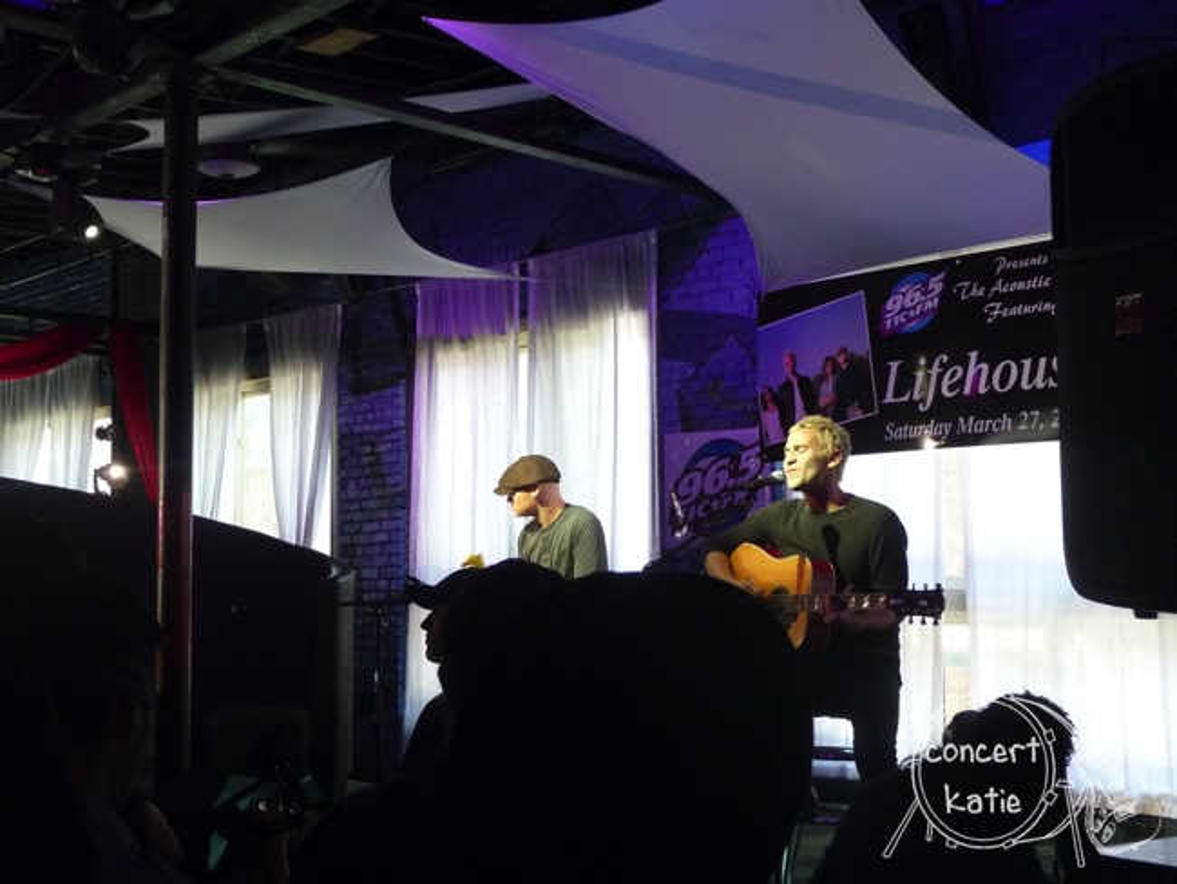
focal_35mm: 48
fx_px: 1633
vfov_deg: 30.3
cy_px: 442
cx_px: 588
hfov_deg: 39.6
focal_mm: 8
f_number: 4.2
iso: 400
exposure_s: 1/40
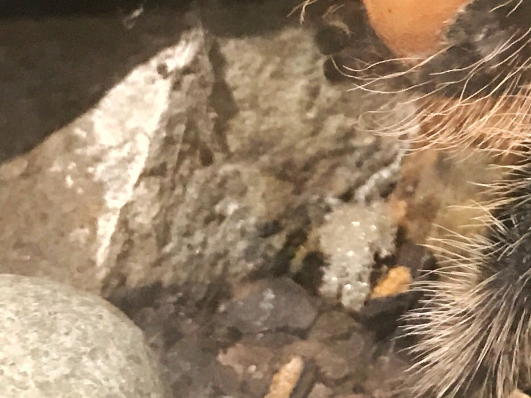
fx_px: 1856
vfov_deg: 12.0
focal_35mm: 121
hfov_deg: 15.9
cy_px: -96
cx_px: 546
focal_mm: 3.99
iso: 100
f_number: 1.8
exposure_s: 1/17
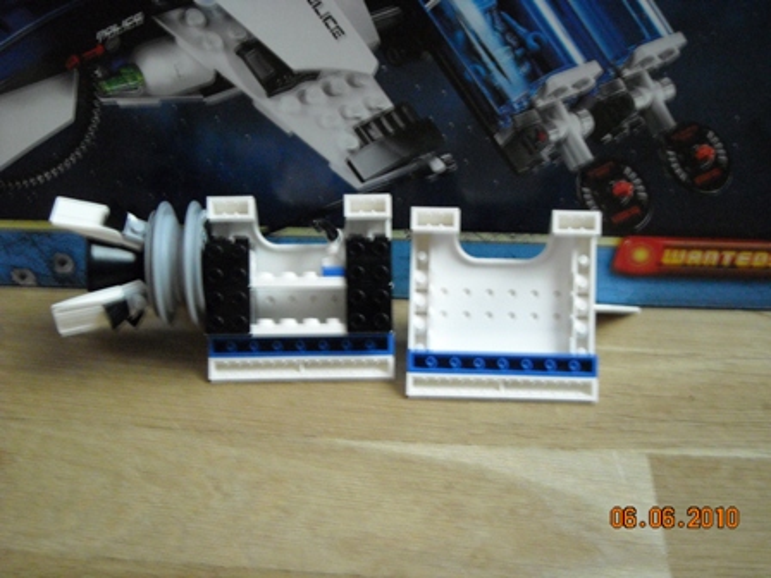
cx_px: 386
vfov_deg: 29.7
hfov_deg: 38.9
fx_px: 1091
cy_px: 289
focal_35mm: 49
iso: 496
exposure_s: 1/8
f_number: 3.2
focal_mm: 7.92
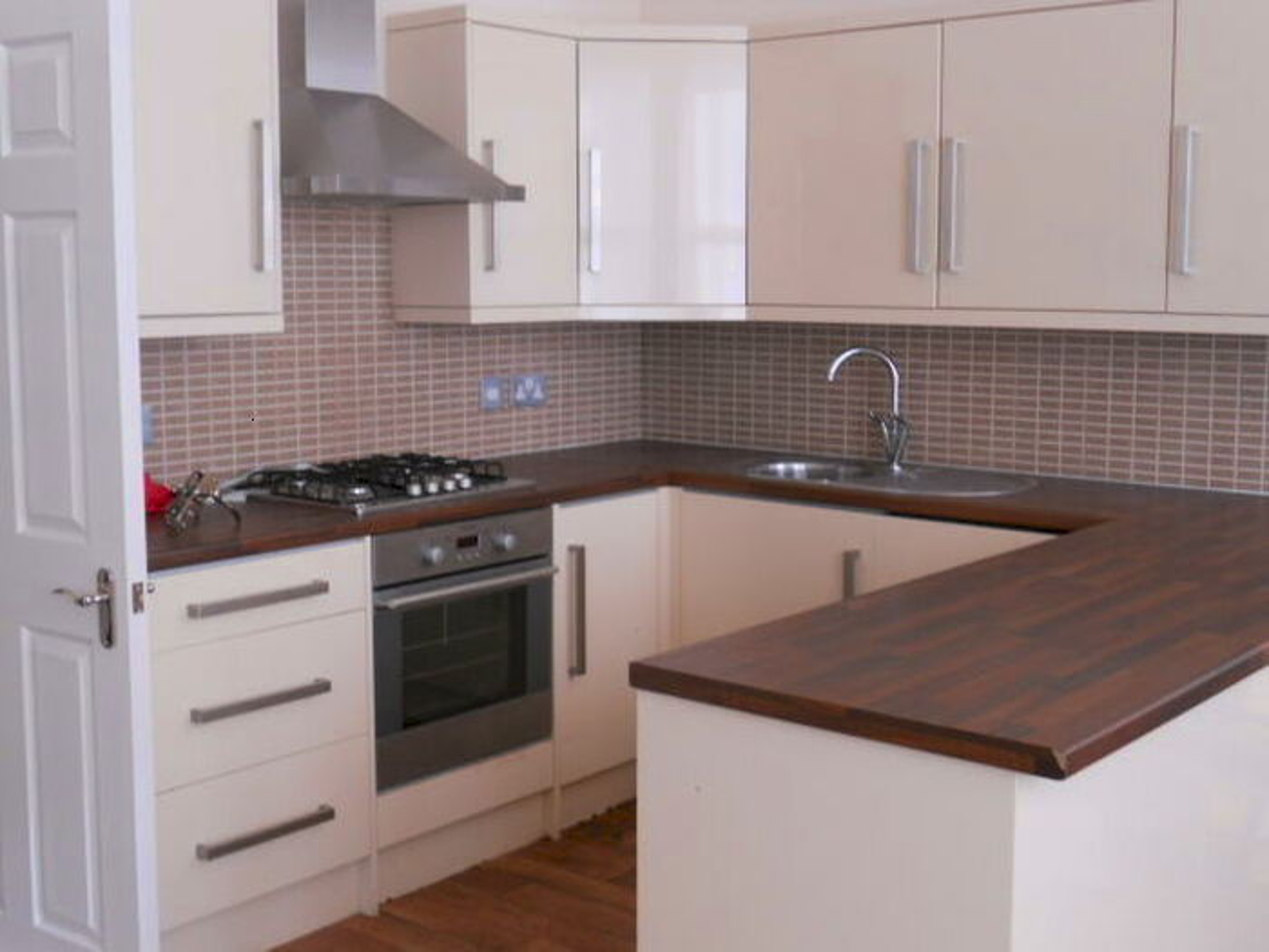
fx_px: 1686
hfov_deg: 41.2
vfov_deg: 31.5
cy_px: 476
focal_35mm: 46
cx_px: 634
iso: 200
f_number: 4.3
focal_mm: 8.2
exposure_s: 1/30
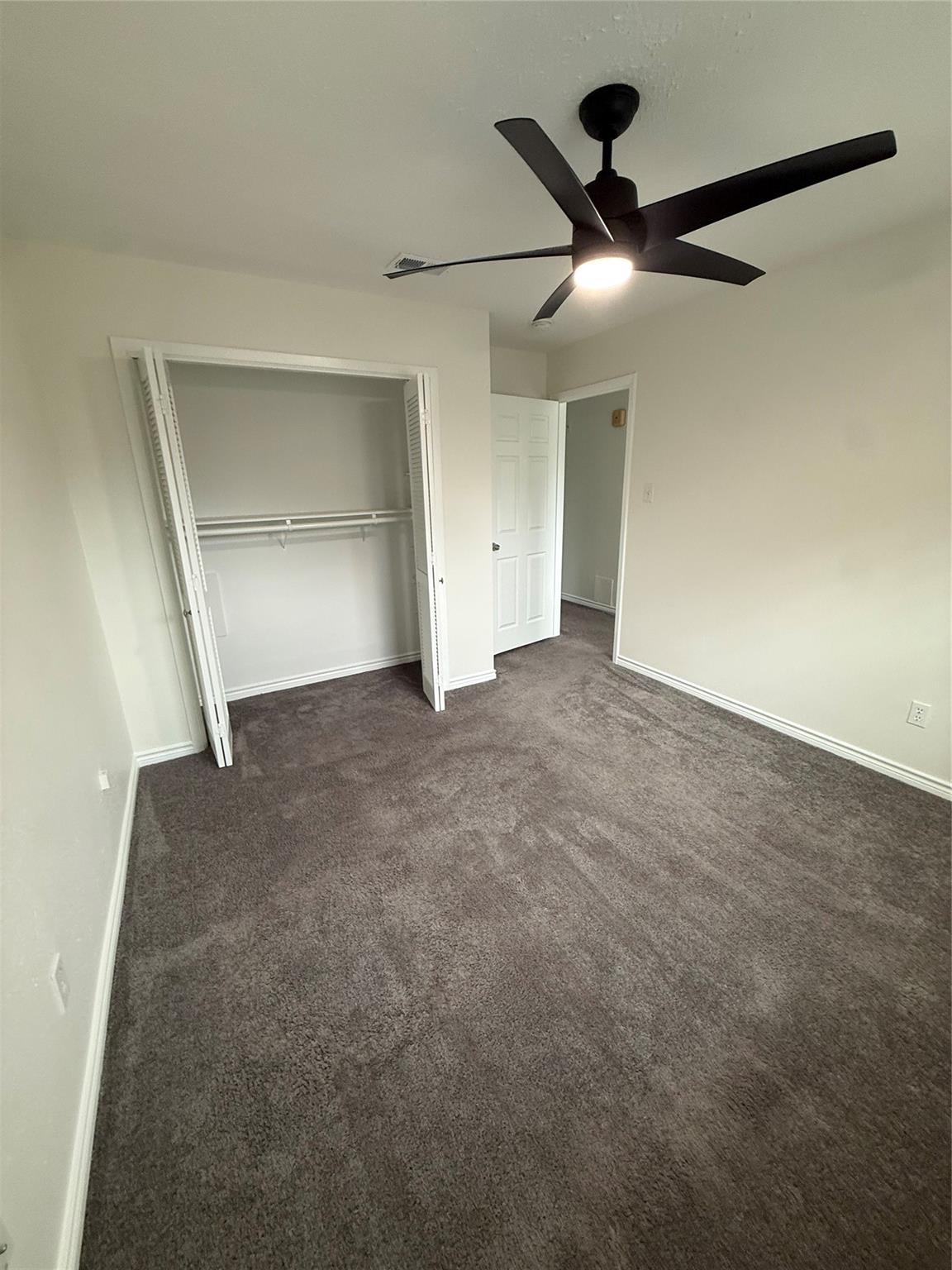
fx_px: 513
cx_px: 476
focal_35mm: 14
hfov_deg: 85.7
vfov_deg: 102.1
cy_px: 635
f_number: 2.2
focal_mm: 2.22
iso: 200
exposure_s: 1/60
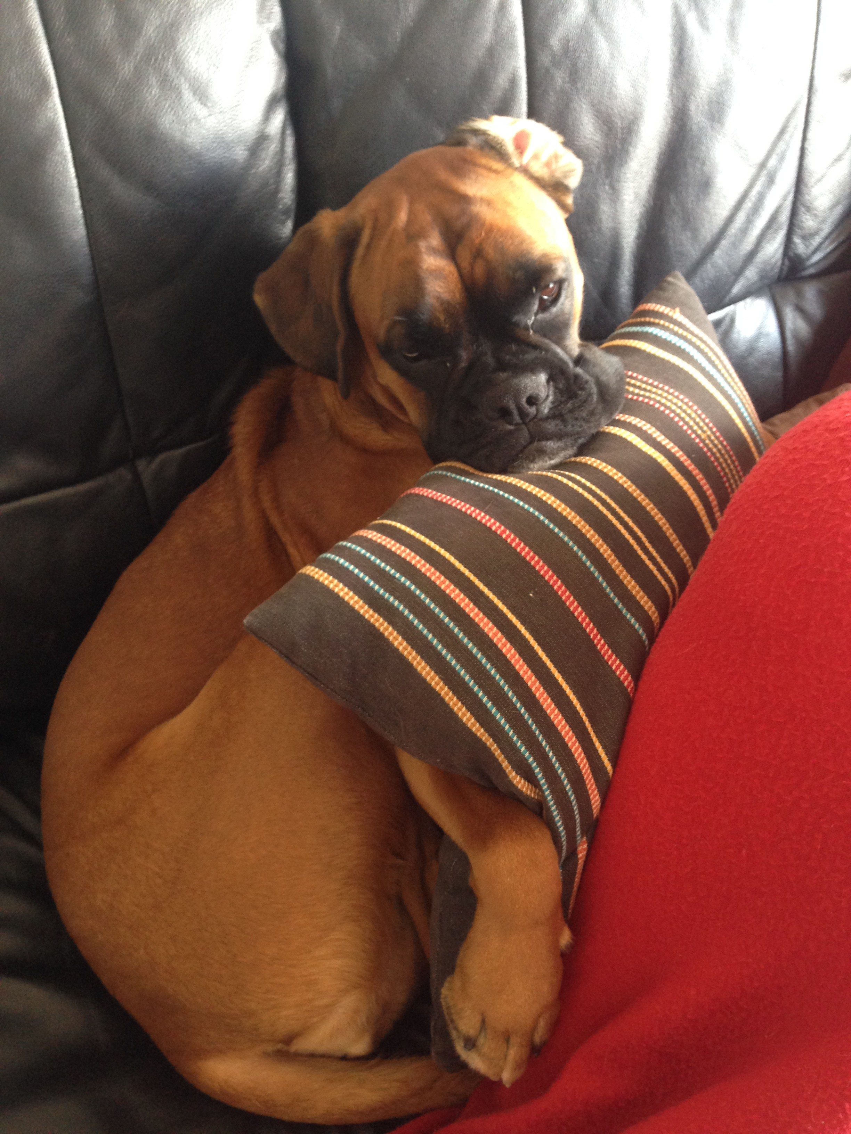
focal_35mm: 33
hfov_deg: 42.9
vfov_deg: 55.4
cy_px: 567
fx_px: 1082
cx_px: 426
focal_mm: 4.12
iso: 125
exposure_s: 1/20
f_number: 2.4
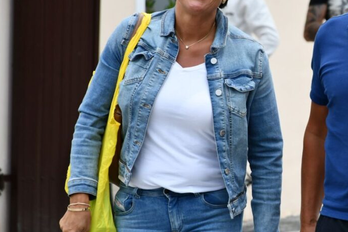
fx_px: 3721
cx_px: 306
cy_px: 112
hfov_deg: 5.3
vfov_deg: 3.6
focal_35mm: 385
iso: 450
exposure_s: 1/500
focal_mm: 140
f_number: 5.6
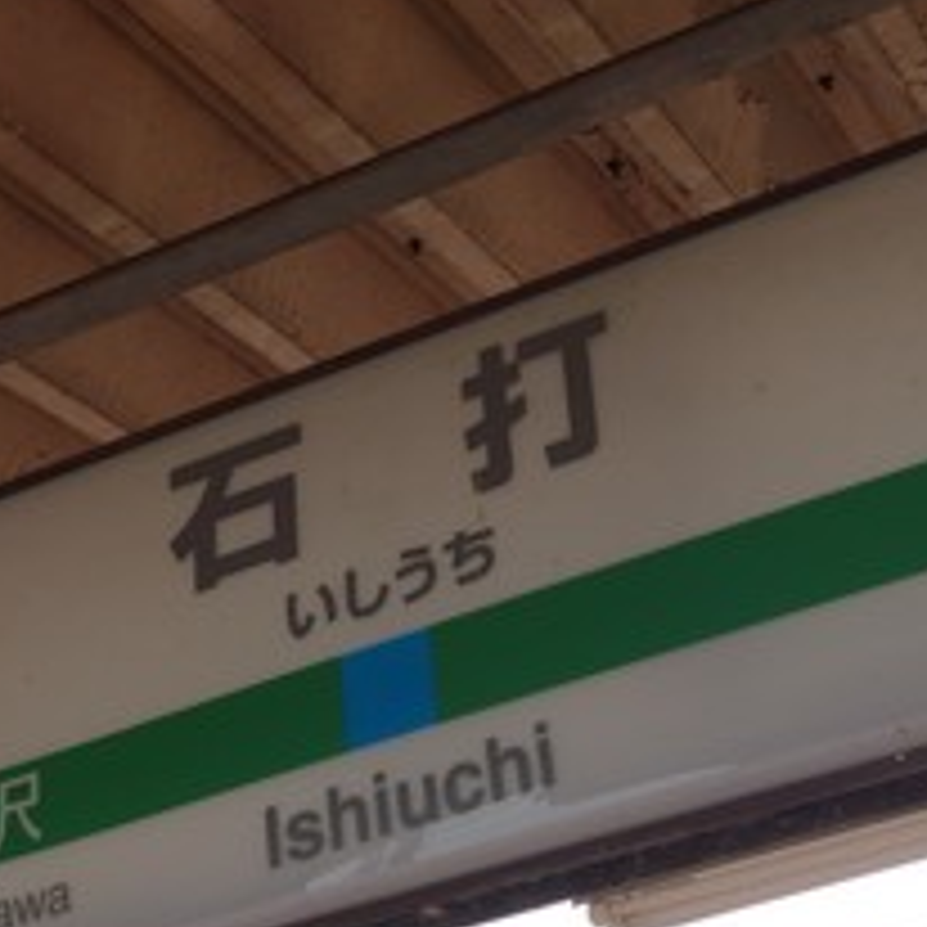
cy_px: 542
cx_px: 594
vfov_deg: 23.3
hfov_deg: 23.3
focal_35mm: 74
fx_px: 2242
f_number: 4
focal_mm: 10.4
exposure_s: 1/100
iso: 125
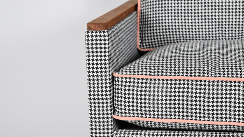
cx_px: 123
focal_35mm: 88
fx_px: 566
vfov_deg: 13.8
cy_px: 78
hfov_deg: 24.3
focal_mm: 55
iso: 1600
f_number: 5.6
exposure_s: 1/125
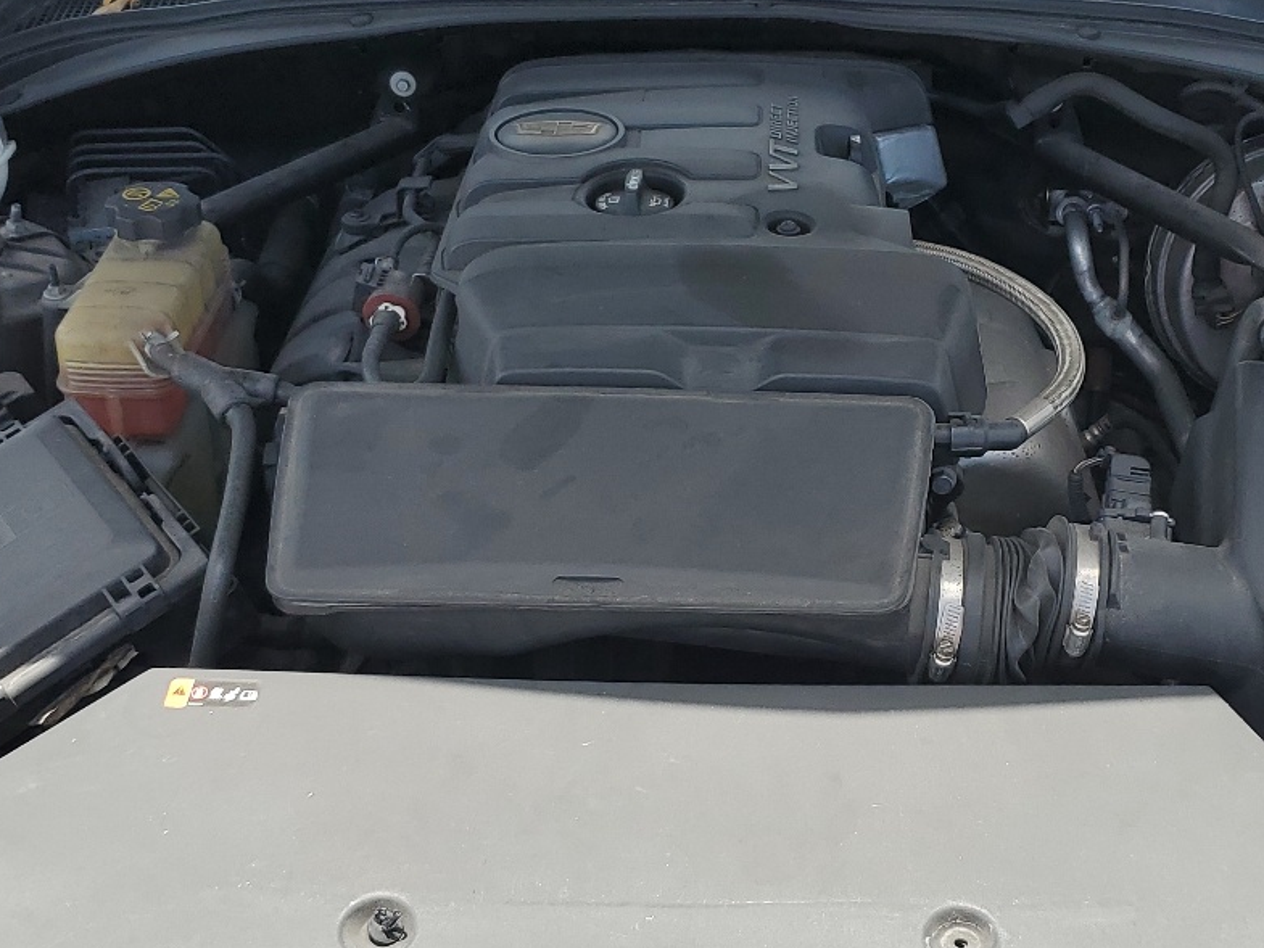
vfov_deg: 27.5
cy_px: 402
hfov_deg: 36.1
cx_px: 749
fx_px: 1936
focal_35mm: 53
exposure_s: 1/1429
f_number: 1.5
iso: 50
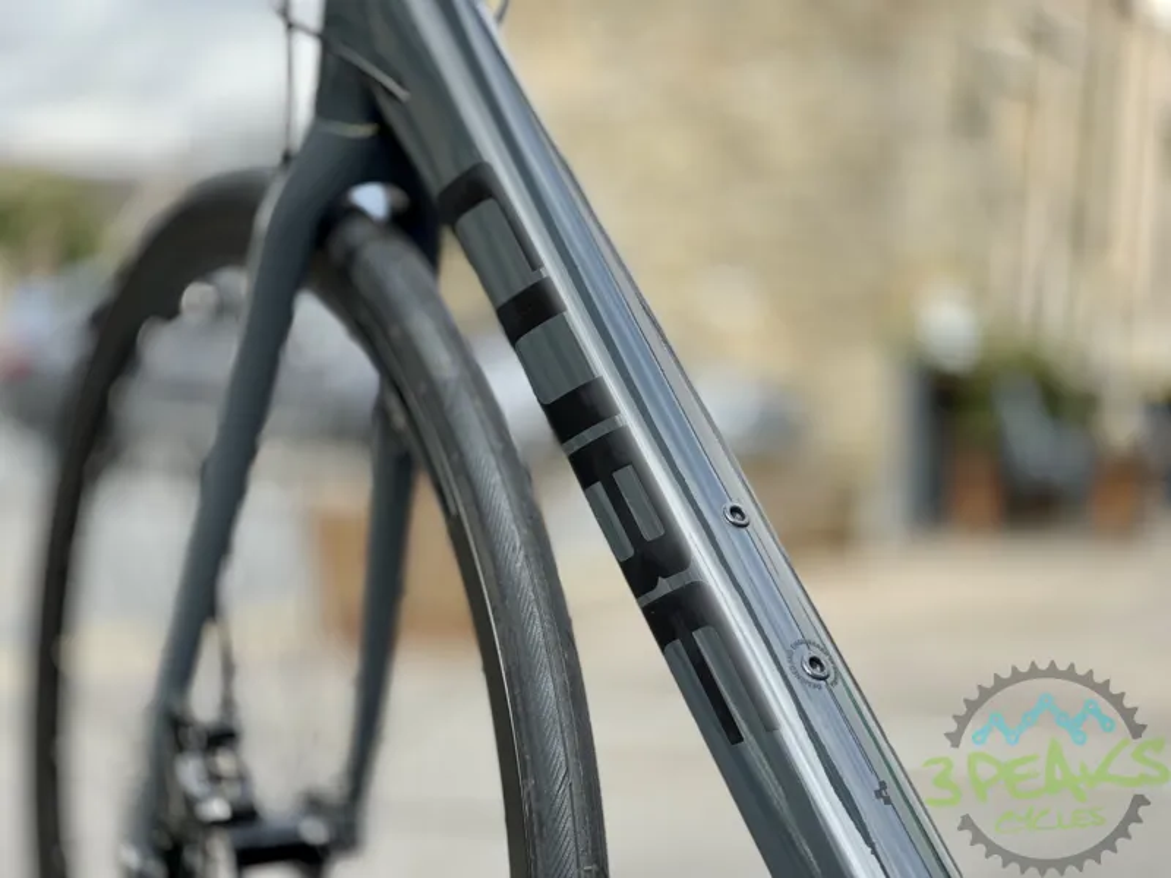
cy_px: 439
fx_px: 2165
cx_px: 586
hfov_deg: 30.3
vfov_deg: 22.9
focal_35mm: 64
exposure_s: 1/152
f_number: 2.2
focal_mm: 7.5
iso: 20
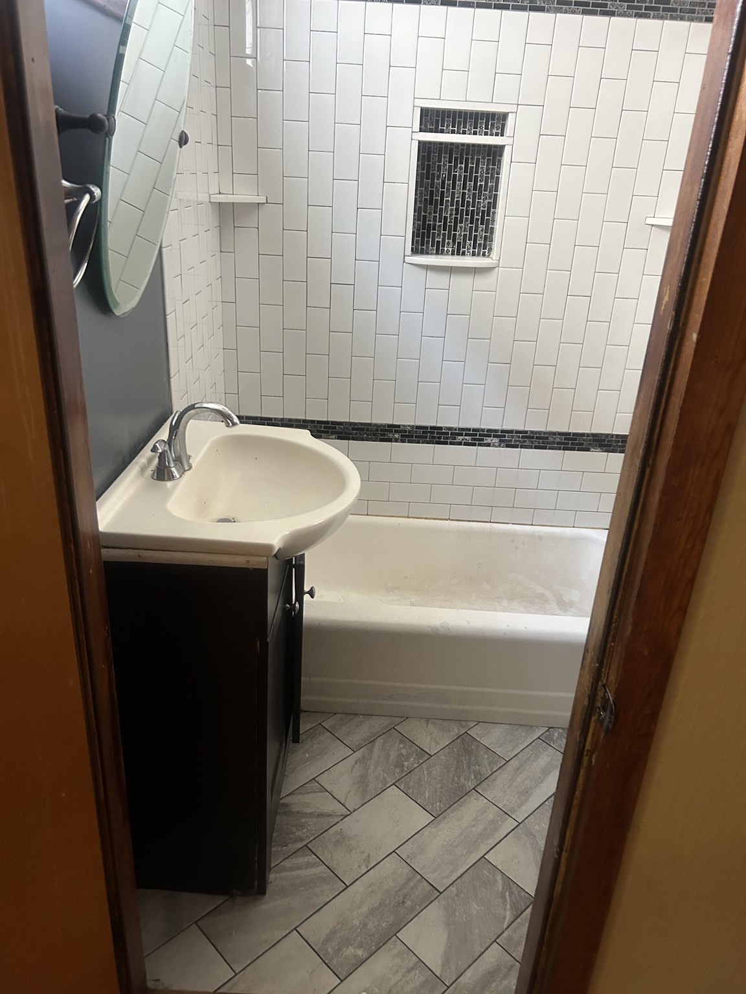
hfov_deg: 53.1
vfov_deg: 67.3
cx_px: 373
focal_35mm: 26
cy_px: 497
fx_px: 747
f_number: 1.5
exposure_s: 1/60
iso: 320
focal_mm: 5.7
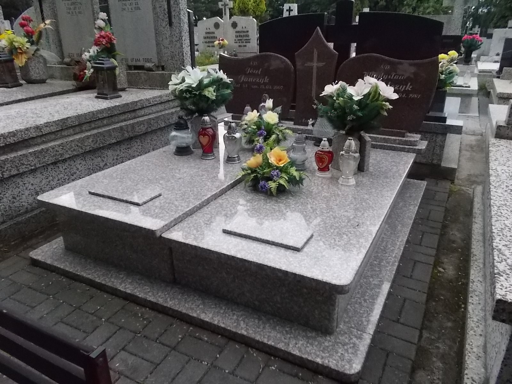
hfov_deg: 67.3
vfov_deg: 53.1
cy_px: 192
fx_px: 385
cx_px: 256
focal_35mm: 26
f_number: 8
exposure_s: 1/400
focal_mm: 4.6
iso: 400
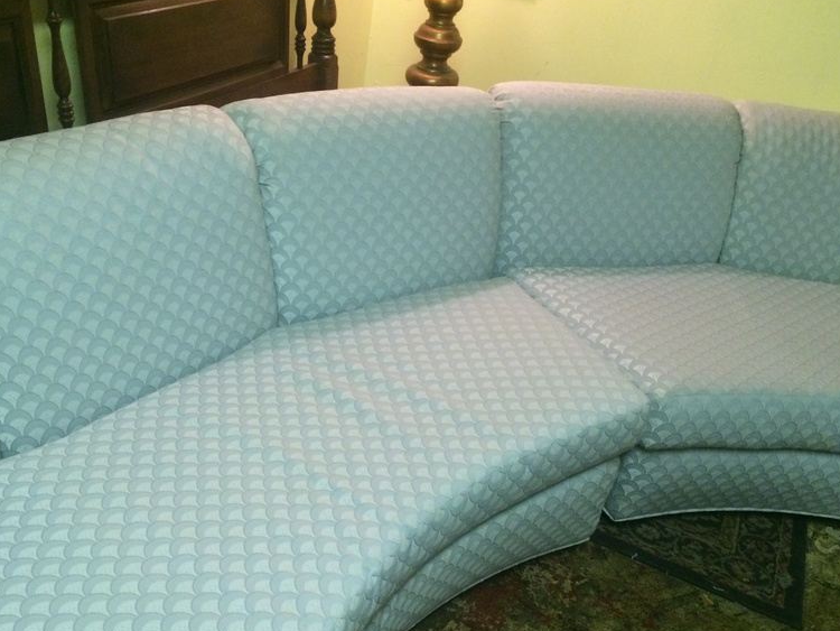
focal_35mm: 36
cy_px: 368
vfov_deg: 39.6
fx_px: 874
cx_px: 374
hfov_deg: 51.2
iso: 250
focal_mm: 4.12
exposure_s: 1/30
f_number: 2.2
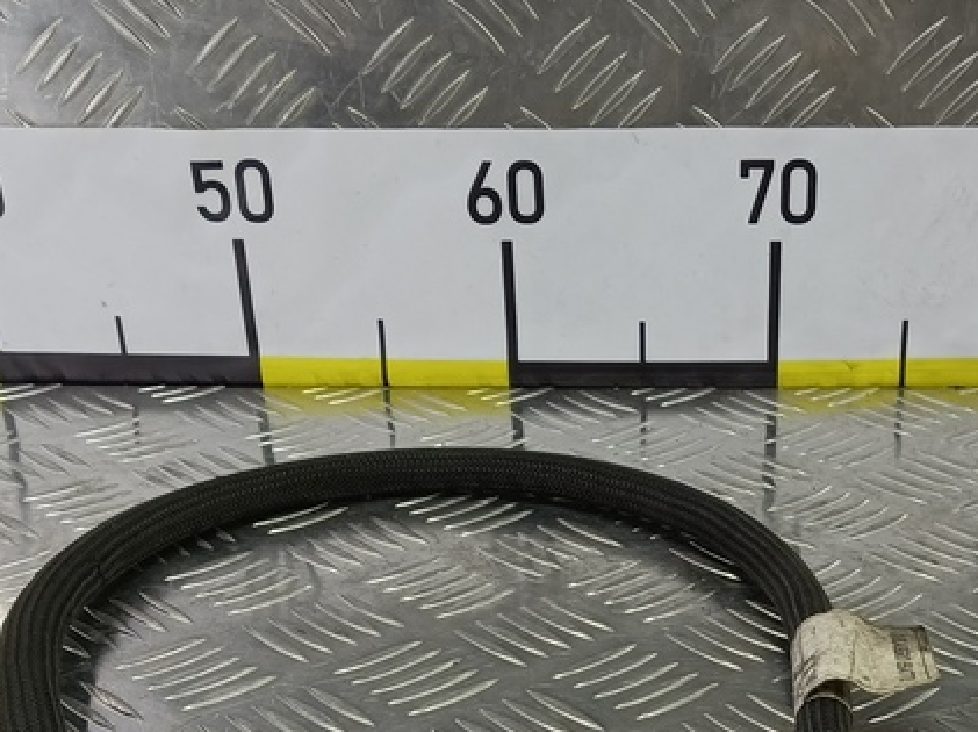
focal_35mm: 56
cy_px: 839
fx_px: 1581
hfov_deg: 34.0
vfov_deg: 24.1
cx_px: 674
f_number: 1.6
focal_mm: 4.11
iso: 108
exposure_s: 1/50
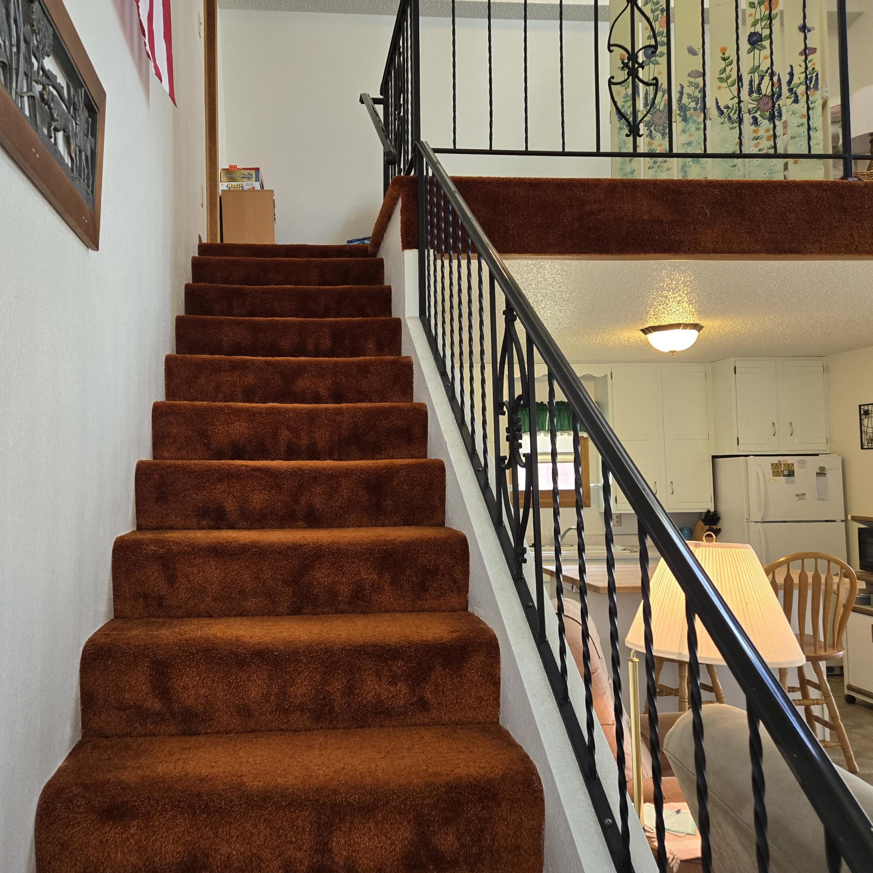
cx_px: 356
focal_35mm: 28
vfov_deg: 57.3
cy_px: 430
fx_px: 799
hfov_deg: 56.9
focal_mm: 5.4
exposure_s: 1/120
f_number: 1.8
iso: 200
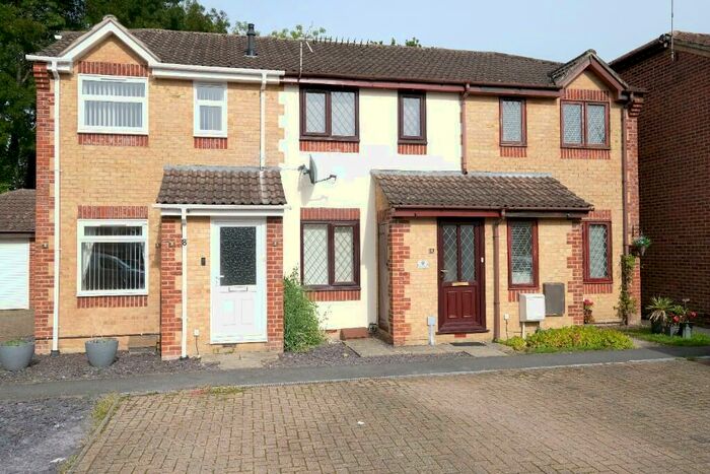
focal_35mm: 29
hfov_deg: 63.6
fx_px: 572
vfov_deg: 45.0
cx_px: 355
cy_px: 237
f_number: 5.6
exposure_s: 1/550
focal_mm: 19.1
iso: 200
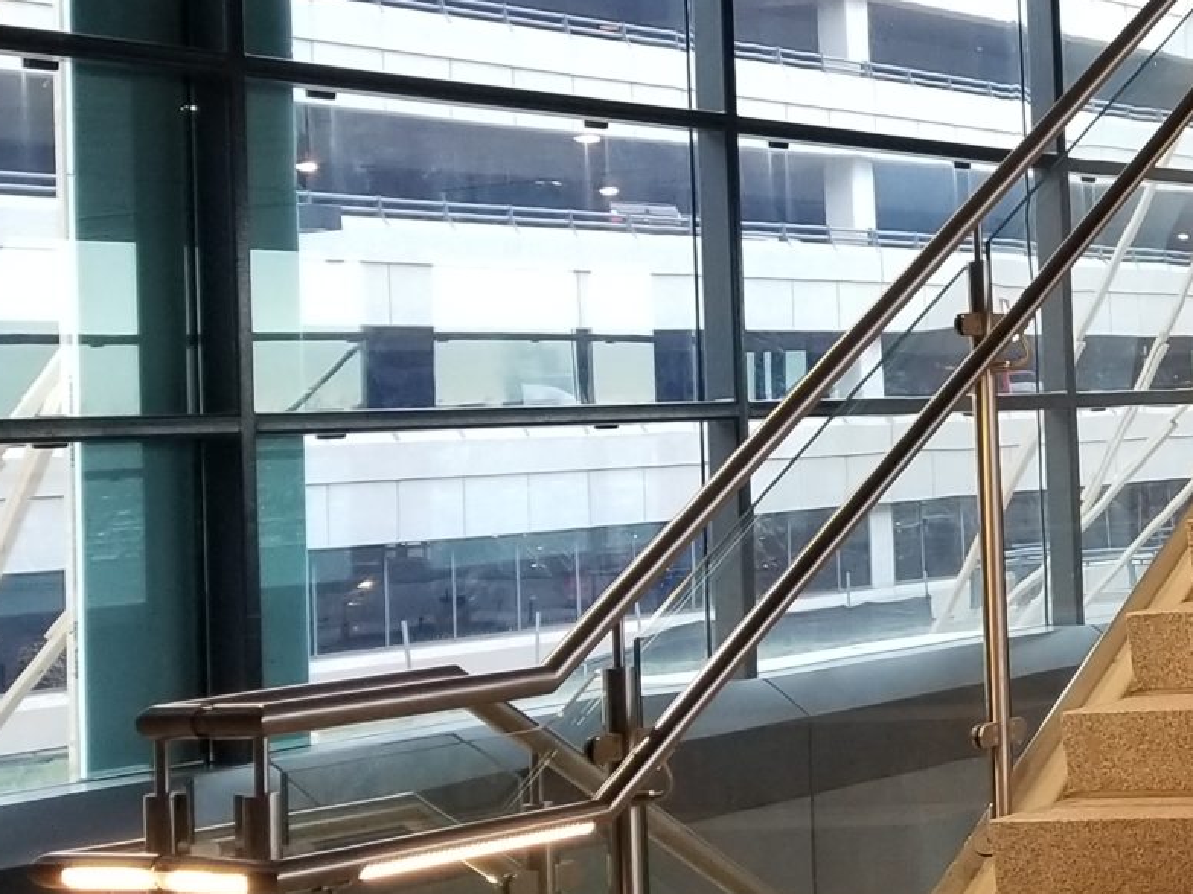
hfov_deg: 20.5
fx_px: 2929
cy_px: 302
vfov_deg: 17.3
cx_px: 1661
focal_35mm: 85
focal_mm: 4.25
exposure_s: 1/60
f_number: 1.7
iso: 100
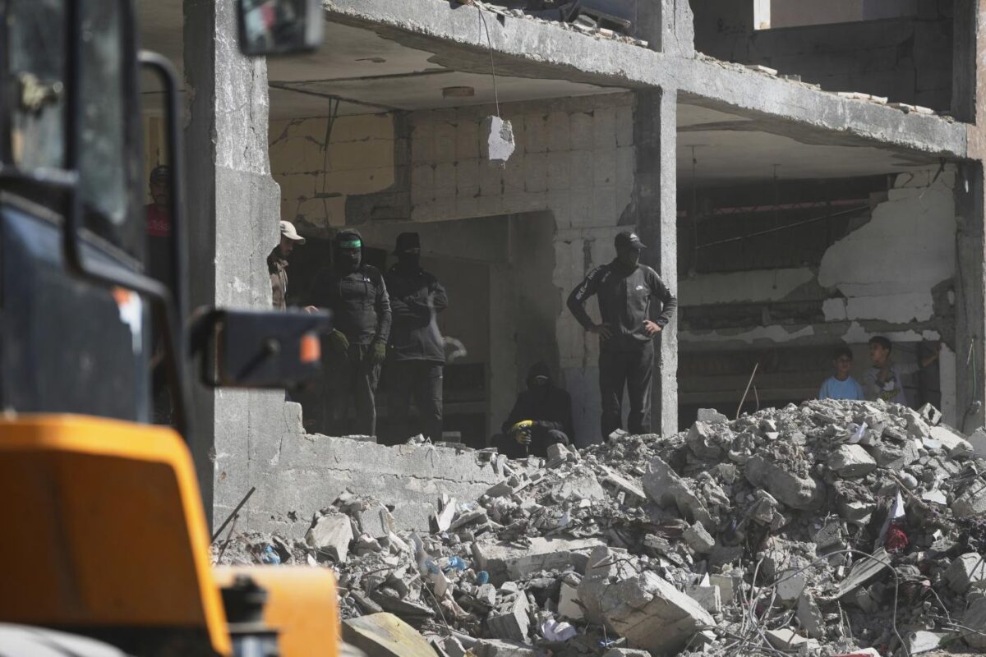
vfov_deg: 7.5
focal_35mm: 183
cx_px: 493
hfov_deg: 11.2
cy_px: 328
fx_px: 5012
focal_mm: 183
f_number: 5.6
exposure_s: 1/1600
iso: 100
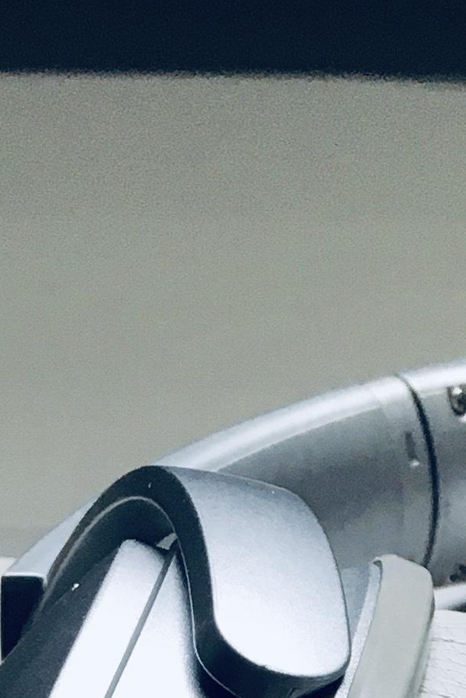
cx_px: 623
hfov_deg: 9.9
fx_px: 2620
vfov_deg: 13.1
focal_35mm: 135
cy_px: 1402
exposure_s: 1/33
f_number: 2.2
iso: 32
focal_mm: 4.15
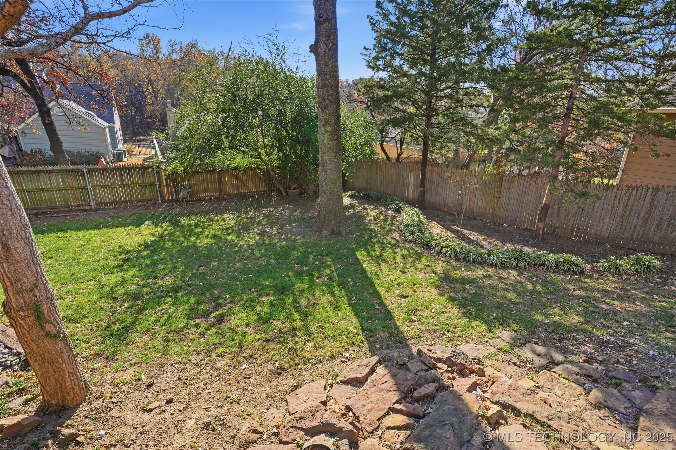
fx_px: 319
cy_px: 225
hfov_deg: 93.3
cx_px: 338
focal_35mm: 17
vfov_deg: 70.4
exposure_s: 1/800
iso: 400
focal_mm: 17
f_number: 8
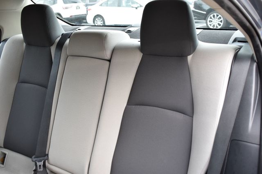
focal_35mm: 36
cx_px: 131
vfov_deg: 36.8
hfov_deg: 53.2
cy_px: 87
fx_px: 262
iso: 400
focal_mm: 24
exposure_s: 1/100
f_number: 5
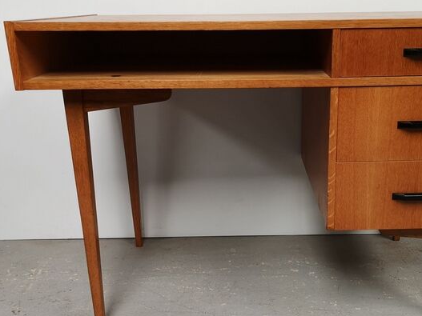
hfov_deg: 45.4
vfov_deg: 35.1
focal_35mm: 41
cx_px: 267
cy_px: 174
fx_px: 500
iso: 160
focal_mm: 5.58
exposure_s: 1/50
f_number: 1.8
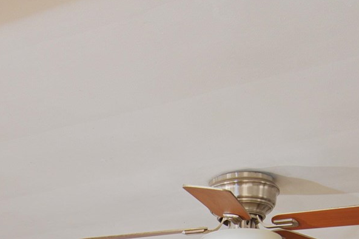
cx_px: 76
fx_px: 827
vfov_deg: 13.8
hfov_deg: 24.1
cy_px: 486
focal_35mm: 83
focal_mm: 16
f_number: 7.1
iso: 320
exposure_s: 1/3.33
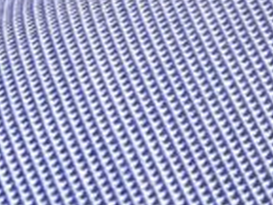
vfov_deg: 7.5
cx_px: 947
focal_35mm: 193
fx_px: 1522
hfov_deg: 8.0
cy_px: -118
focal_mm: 5.7
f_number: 1.5
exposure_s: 1/60
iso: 125
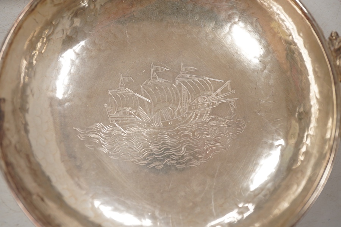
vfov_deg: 29.9
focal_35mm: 45
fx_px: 426
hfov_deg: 43.6
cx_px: 170
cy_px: 114
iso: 1250
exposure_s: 1/125
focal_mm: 30
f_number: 8
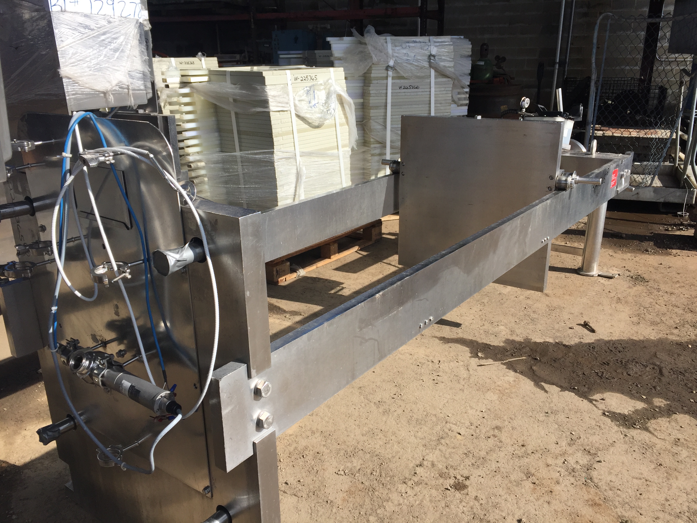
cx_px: 348
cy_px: 262
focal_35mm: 29
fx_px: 584
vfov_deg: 48.2
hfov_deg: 61.7
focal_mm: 4.15
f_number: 2.2
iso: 32
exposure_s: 1/1799
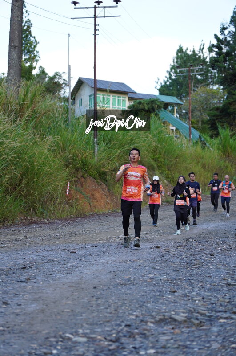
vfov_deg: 19.5
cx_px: 118
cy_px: 178
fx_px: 1035
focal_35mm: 105
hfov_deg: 13.0
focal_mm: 70
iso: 320
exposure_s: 1/500
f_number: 2.8
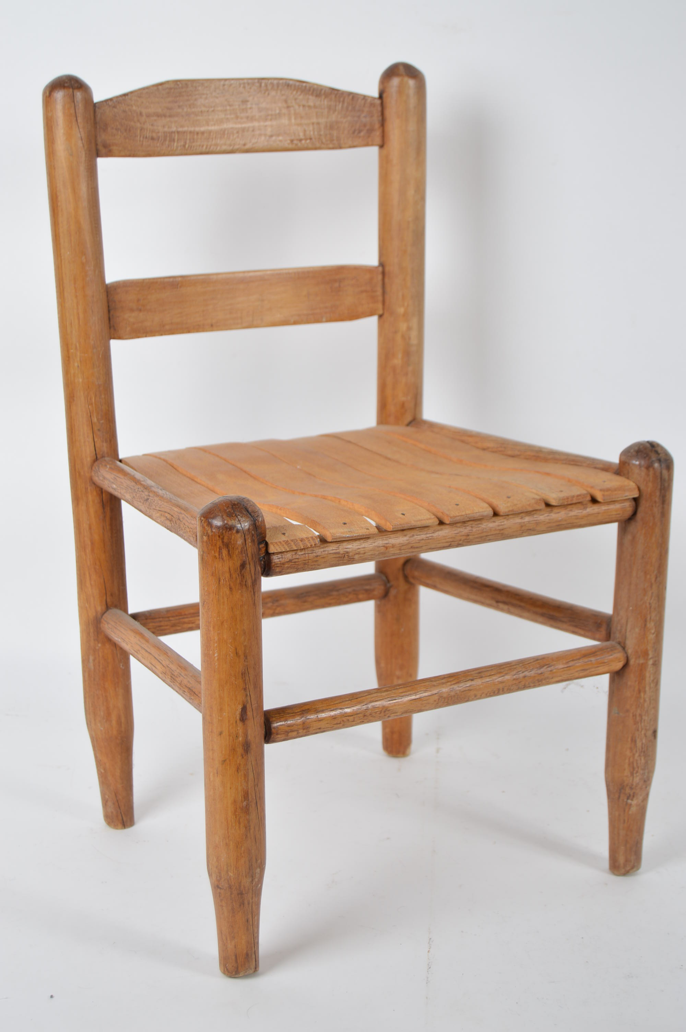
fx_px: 1976
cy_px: 516
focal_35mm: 69
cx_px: 343
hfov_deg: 19.7
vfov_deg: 29.3
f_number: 5.6
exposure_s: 1/80
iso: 100
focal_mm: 46
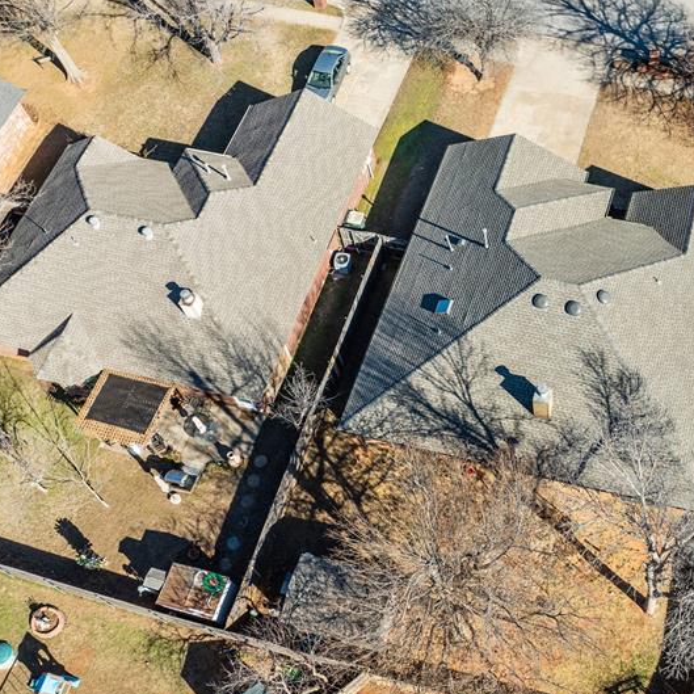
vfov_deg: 40.8
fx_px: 930
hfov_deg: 39.3
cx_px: 558
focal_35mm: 41
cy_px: 396
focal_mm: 12.29
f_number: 2.8
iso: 100
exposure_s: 1/1250
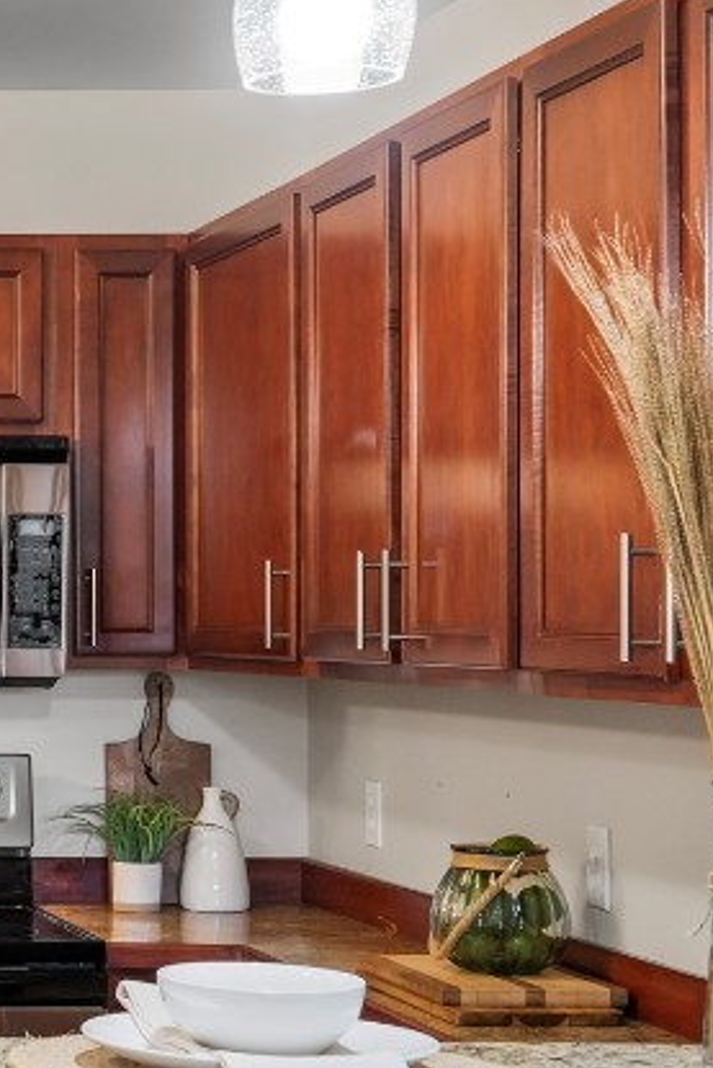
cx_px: -569
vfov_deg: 23.6
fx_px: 2553
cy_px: 654
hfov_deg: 14.1
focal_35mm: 86
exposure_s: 1/15
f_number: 9
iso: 250
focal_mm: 31
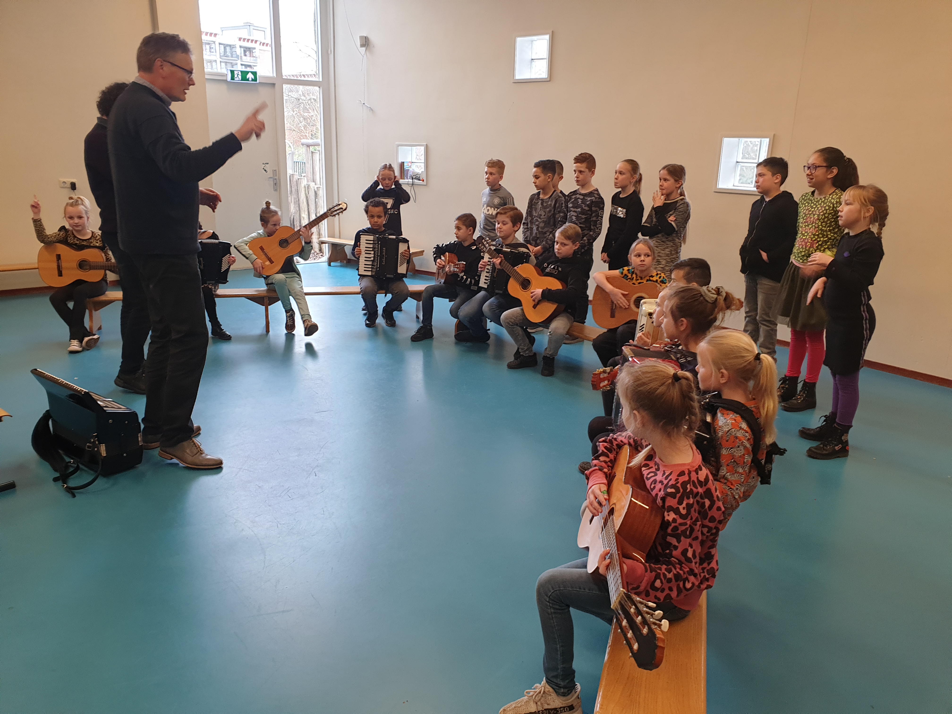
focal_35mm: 26
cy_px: 357
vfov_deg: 53.1
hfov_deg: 67.3
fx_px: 715
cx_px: 476
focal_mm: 4.3
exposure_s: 1/50
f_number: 2.4
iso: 125
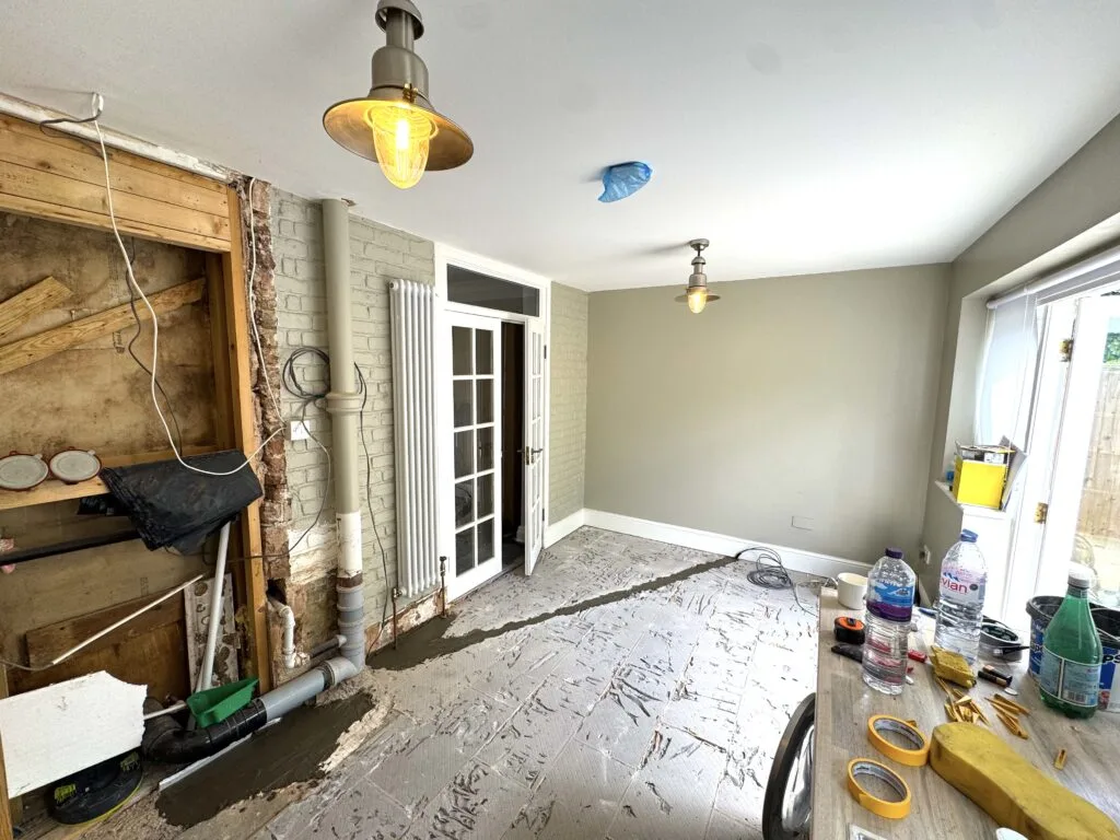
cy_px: 420
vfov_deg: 85.7
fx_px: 453
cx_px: 560
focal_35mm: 14
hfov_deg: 102.1
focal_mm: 2.22
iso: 50
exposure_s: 1/99
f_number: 2.2
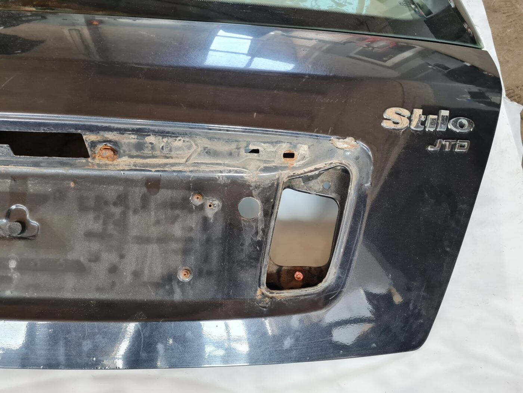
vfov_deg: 53.1
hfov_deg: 67.3
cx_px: 262
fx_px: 393
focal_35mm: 26
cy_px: 196
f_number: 1.8
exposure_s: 1/100
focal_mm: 5.4
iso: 320
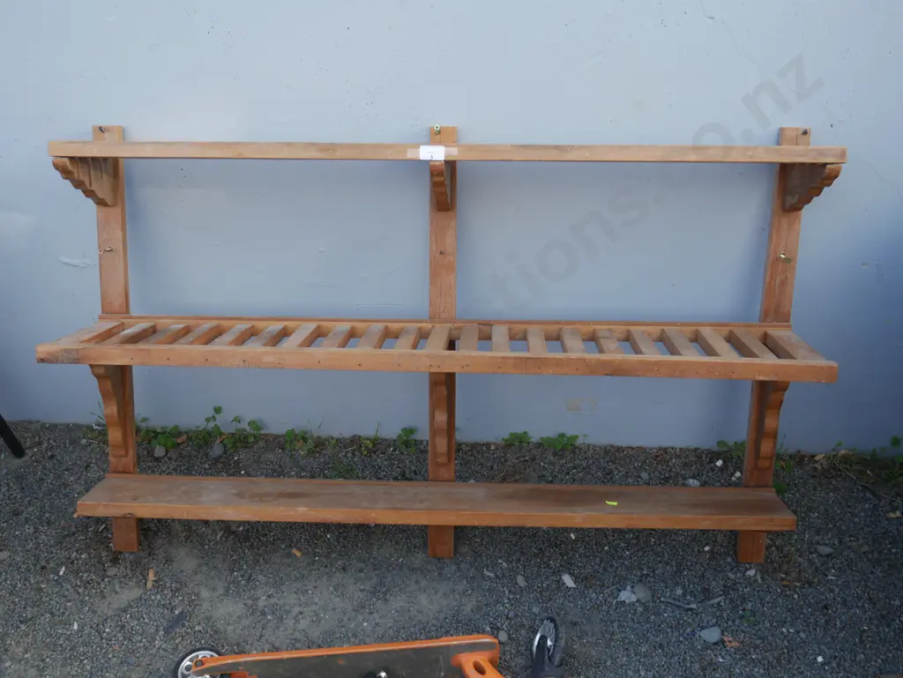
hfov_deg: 53.9
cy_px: 339
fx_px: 887
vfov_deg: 41.8
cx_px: 452
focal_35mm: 34
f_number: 4.5
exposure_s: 1/160
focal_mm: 17
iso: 200
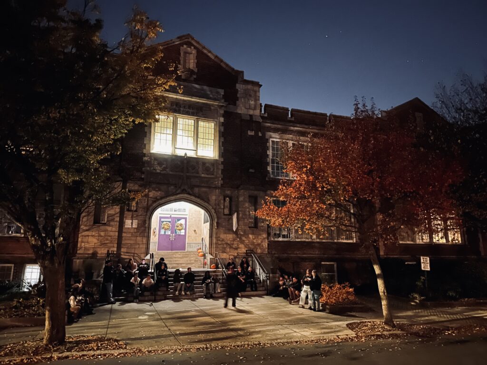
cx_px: 244
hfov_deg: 71.6
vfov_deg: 56.8
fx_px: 338
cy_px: 182
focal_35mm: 24
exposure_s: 1/2
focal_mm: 6.86
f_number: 1.78
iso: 4000
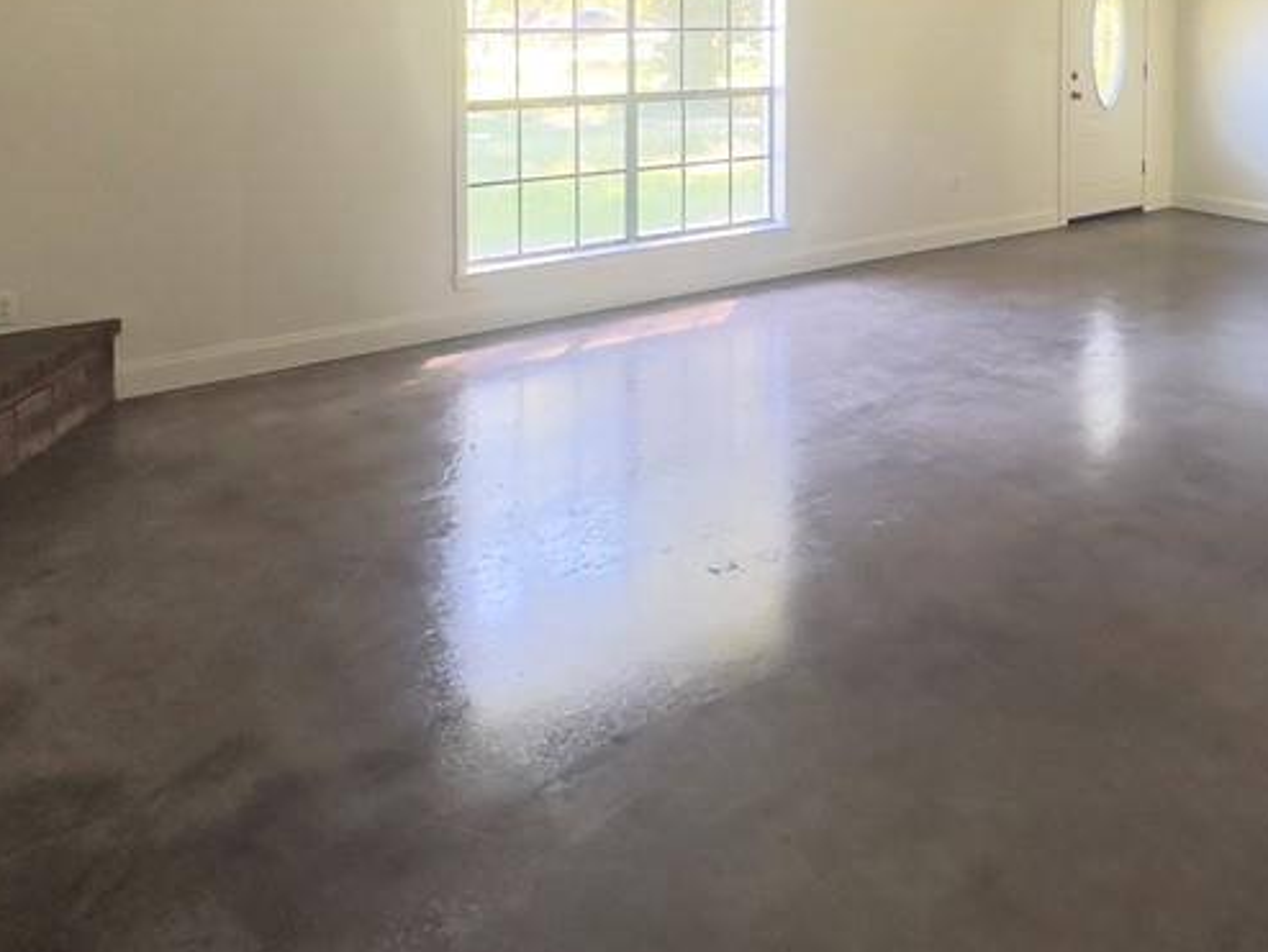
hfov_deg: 60.4
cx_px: 832
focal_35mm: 29
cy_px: 49
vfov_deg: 43.0
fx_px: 1063
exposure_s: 1/60
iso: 500
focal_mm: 2.22
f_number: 2.2
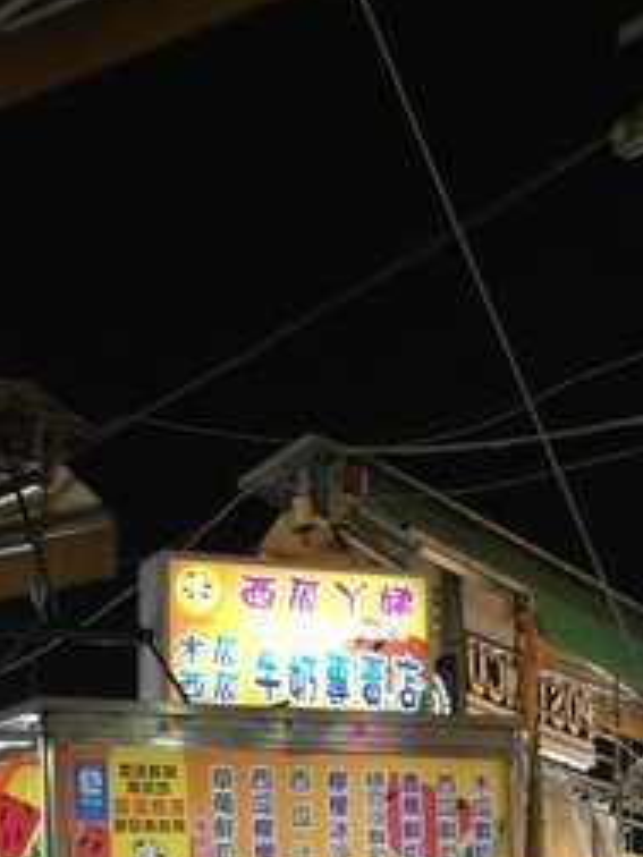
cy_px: 956
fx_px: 2279
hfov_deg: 16.0
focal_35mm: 92
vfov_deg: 20.3
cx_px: 143
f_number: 2.2
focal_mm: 4.15
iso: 40
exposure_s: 1/15
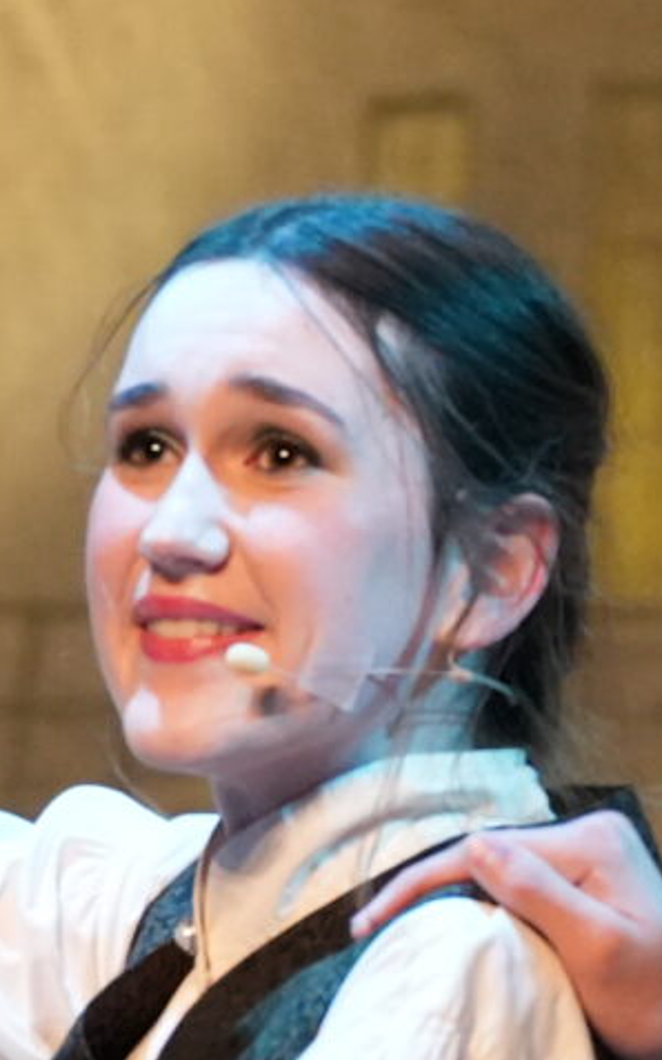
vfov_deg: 2.2
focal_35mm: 974
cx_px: 16
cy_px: 897
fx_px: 28125
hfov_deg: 1.3
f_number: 5.6
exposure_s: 1/200
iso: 6400
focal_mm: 178
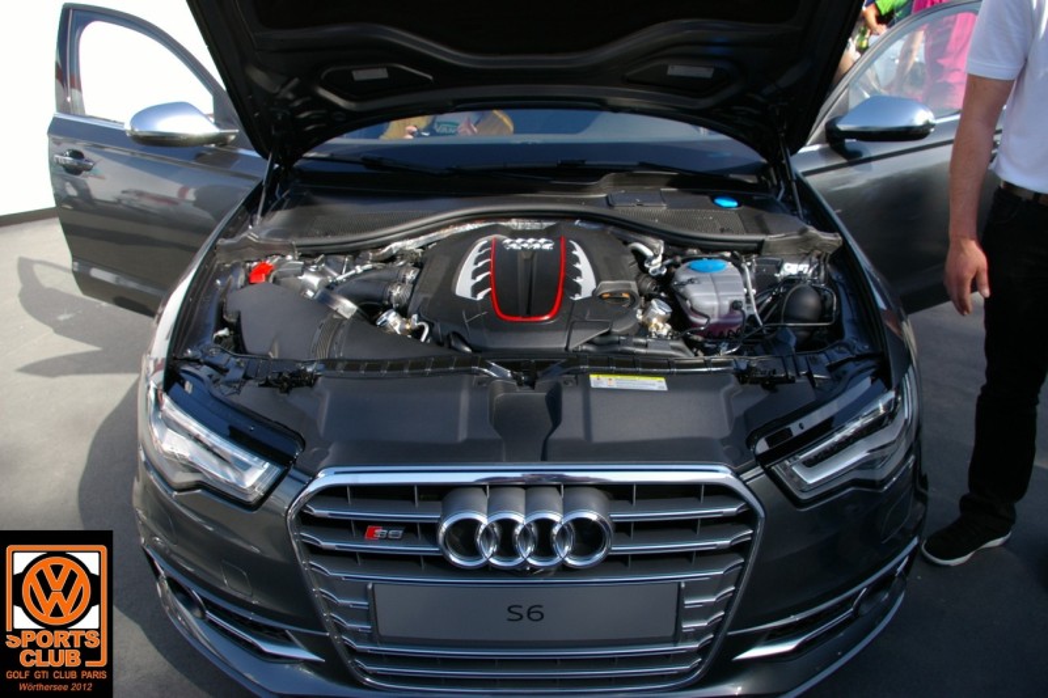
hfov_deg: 67.4
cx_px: 524
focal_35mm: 27
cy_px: 349
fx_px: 786
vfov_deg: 47.9
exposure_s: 1/90
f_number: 8
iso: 200
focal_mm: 18
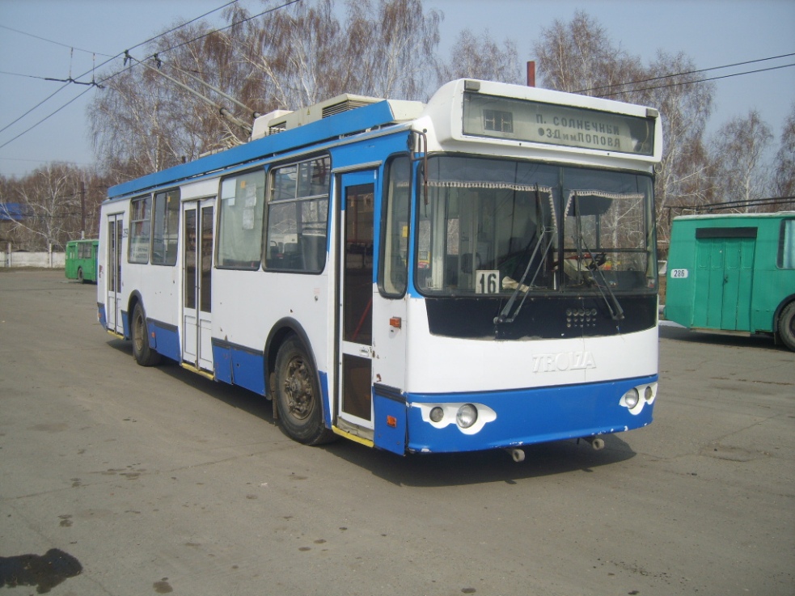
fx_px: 804
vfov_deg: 40.7
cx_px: 398
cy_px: 298
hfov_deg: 52.6
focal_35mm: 35
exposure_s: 1/350
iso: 50
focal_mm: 7.4
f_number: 7.1
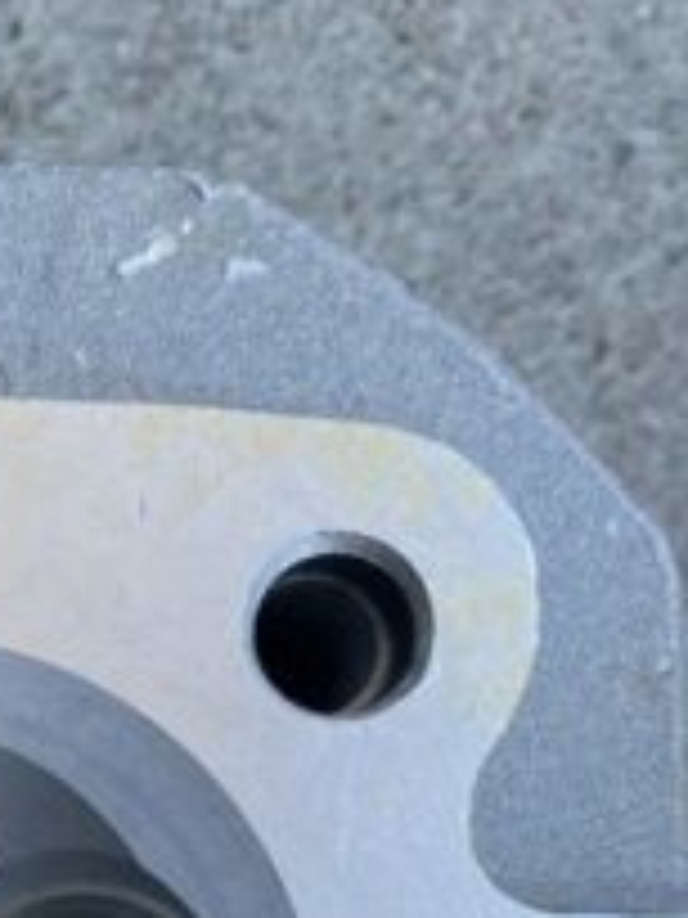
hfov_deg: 13.8
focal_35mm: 102
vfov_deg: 18.3
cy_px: 1102
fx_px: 2703
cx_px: -297
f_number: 1.6
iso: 32
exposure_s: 1/740
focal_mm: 5.1
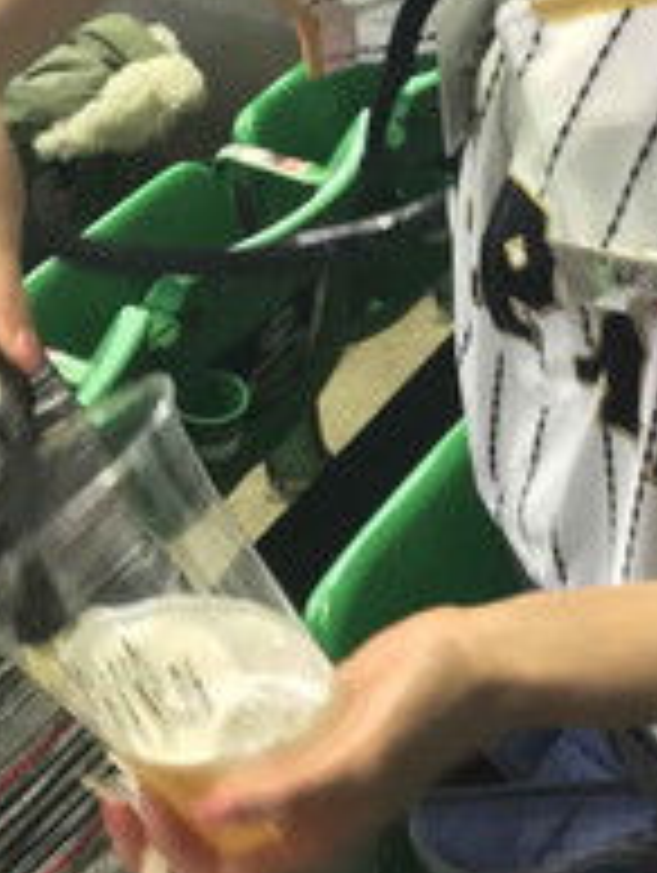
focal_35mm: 88
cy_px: -130
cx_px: 608
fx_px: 2222
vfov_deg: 20.9
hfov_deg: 16.6
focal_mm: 3.99
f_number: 1.8
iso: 125
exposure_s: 1/30
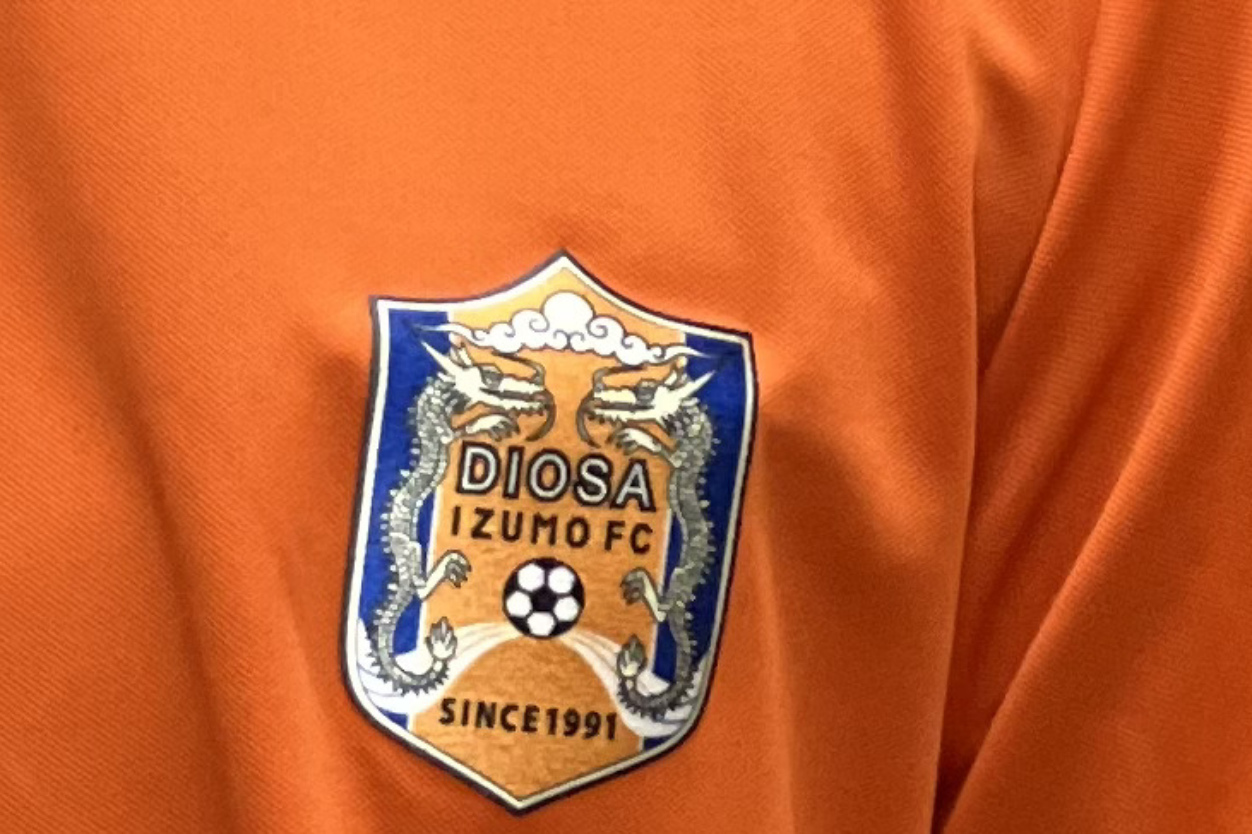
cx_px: -221
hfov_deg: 4.7
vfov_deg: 3.1
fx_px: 15367
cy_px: -1028
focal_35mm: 442
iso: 160
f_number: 2.8
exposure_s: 1/40
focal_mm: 9
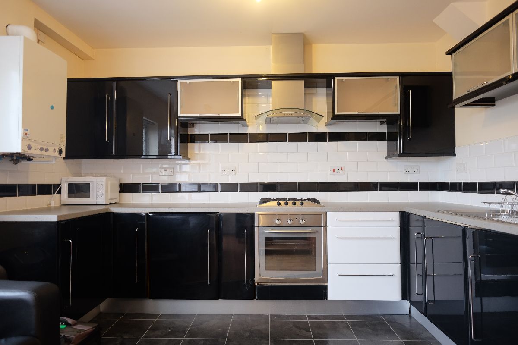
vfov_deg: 59.5
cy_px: 172
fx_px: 302
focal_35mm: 21
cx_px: 259
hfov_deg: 81.2
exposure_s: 1/80
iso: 640
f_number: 2.8
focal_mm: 14
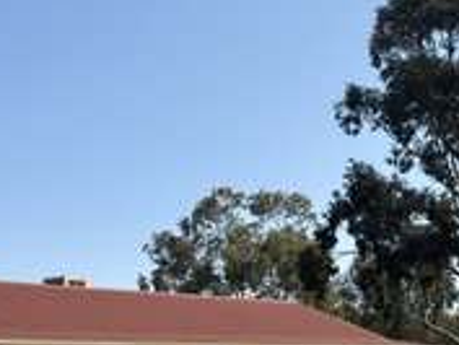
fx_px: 1008
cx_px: 135
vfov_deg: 18.9
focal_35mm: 76
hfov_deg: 25.4
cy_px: 335
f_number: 1.78
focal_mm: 6.76
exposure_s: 1/4464
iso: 64
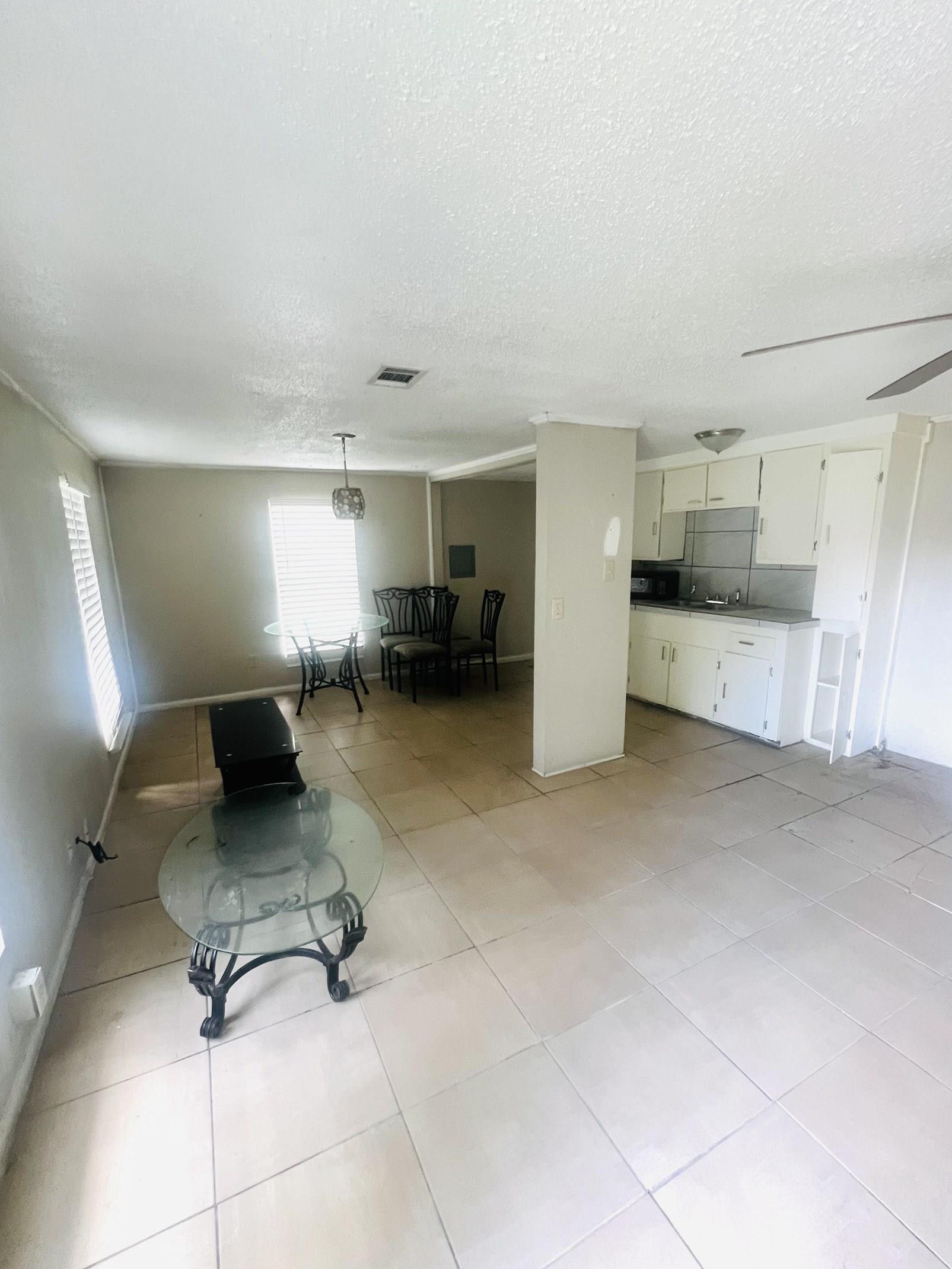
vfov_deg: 102.0
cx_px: 484
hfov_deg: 85.7
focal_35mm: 14
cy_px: 664
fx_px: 513
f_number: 1.8
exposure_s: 1/60
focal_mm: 1.57
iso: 320
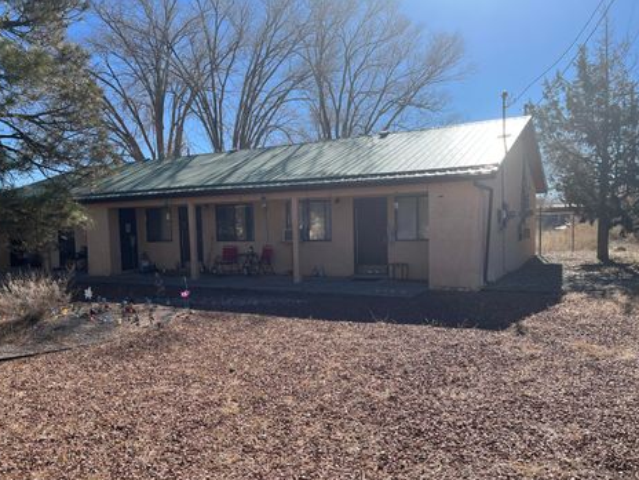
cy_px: 257
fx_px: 517
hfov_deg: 63.4
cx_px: 302
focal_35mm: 28
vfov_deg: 49.7
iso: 50
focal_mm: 5.1
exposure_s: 1/2571
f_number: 1.6
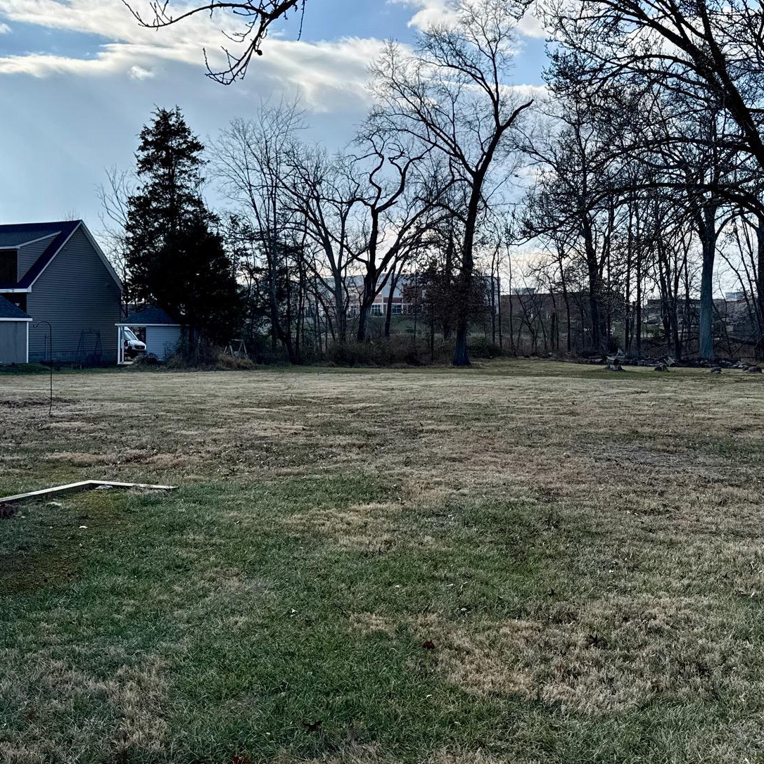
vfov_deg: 41.6
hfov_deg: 41.9
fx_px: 999
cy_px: 301
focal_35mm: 40
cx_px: 375
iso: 100
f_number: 1.78
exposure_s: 1/6711
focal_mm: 6.76
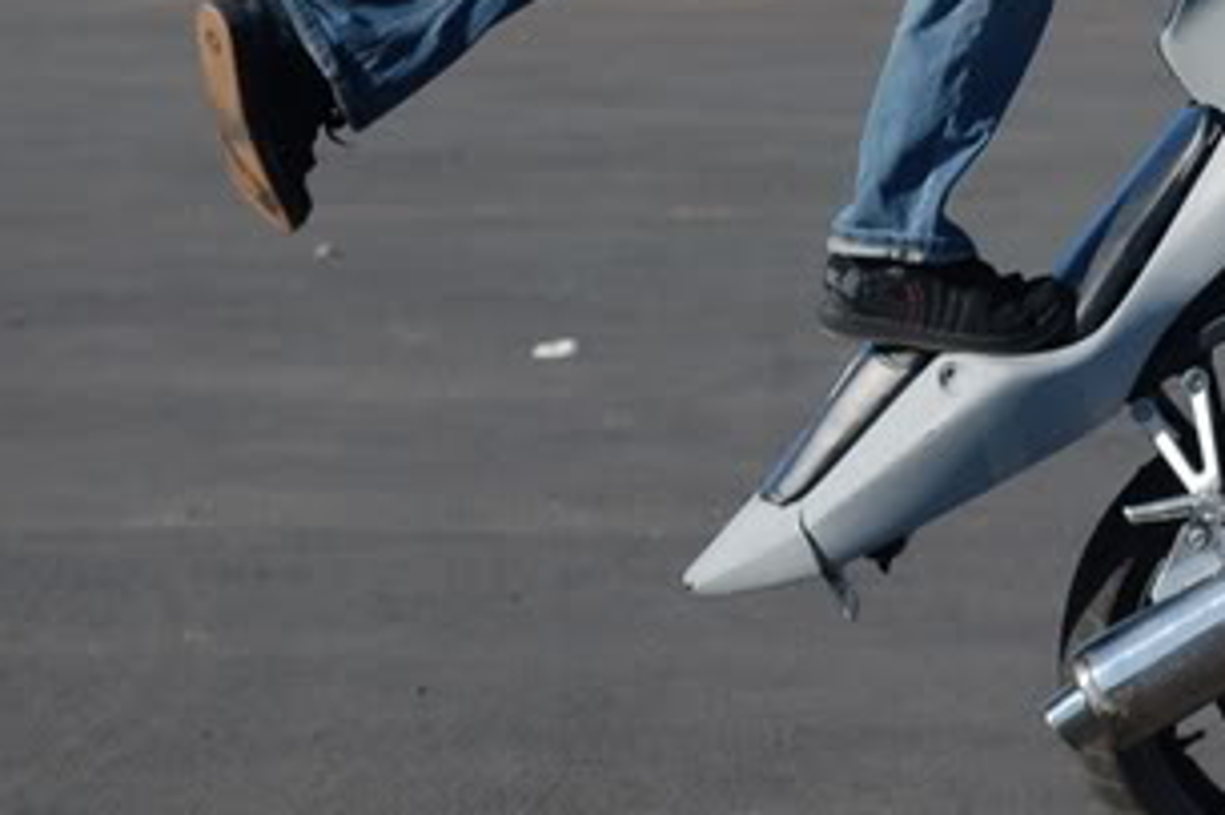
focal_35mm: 374
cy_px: -205
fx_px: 12730
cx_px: 1309
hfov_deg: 5.5
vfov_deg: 3.7
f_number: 5.6
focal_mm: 95
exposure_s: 1/500
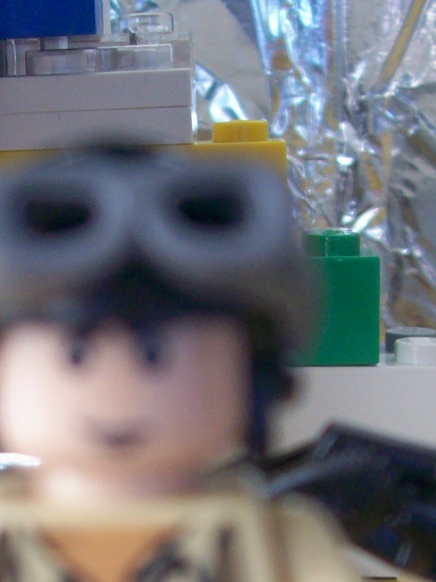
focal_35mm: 99
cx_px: 114
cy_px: 554
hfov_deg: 14.9
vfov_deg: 19.4
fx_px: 1664
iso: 80
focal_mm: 6
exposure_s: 1/127
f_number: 2.7
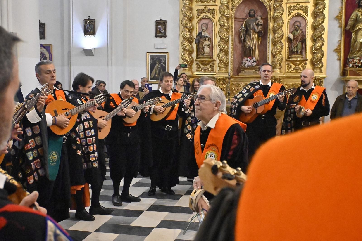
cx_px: 181
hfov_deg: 46.4
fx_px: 422
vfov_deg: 31.9
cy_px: 120
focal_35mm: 42
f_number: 6.3
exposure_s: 1/160
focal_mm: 28
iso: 10000
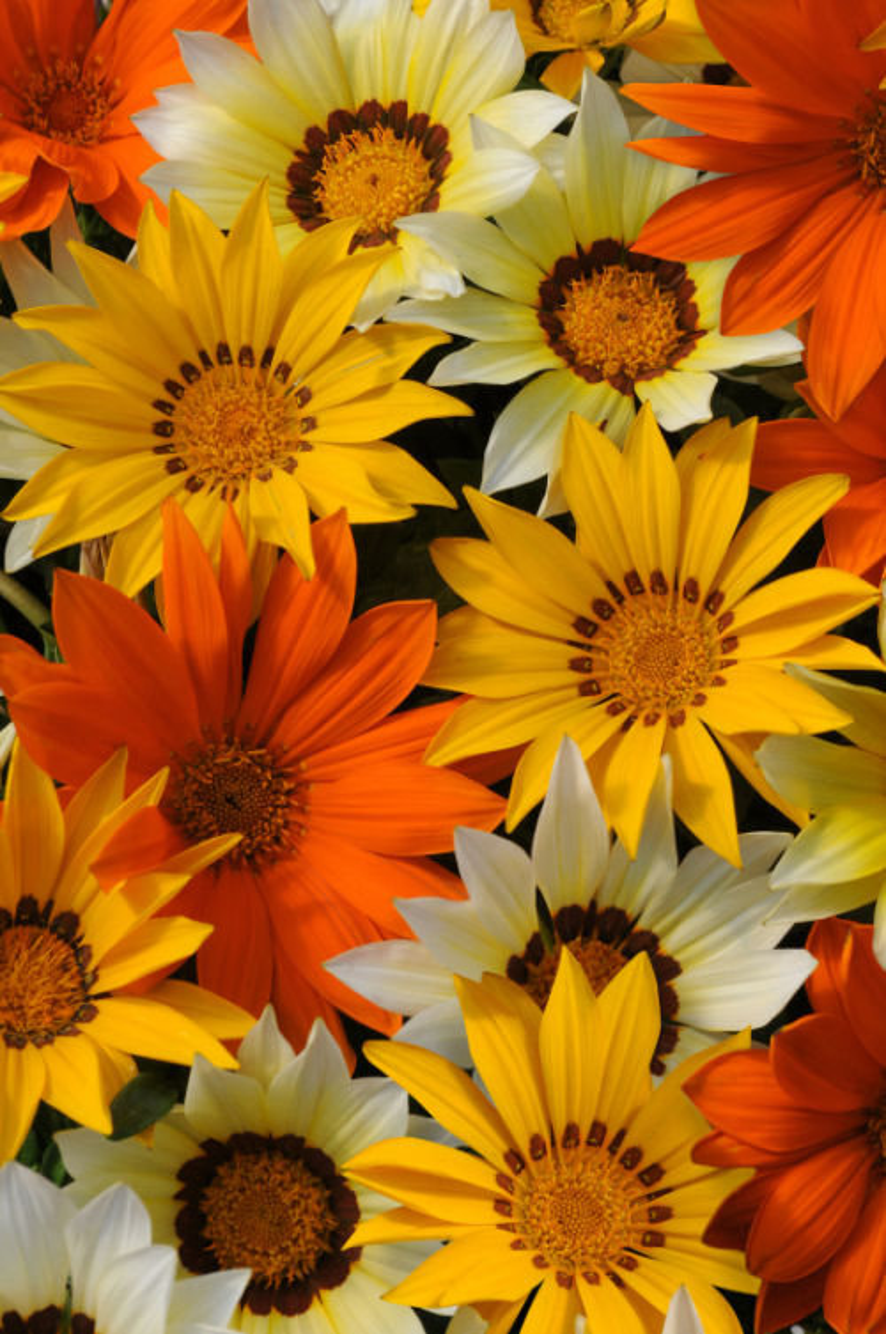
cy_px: 667
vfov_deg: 19.5
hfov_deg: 13.0
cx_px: 443
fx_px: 3887
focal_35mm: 105
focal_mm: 70
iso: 200
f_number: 11
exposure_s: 1/320
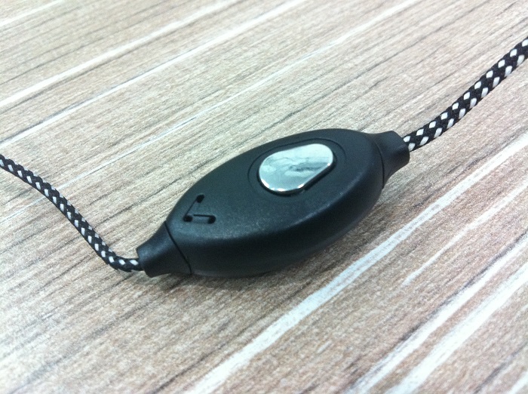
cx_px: 264
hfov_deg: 52.7
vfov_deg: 40.6
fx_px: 533
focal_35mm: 35
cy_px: 197
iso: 250
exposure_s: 1/17
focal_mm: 3.85
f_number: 2.8
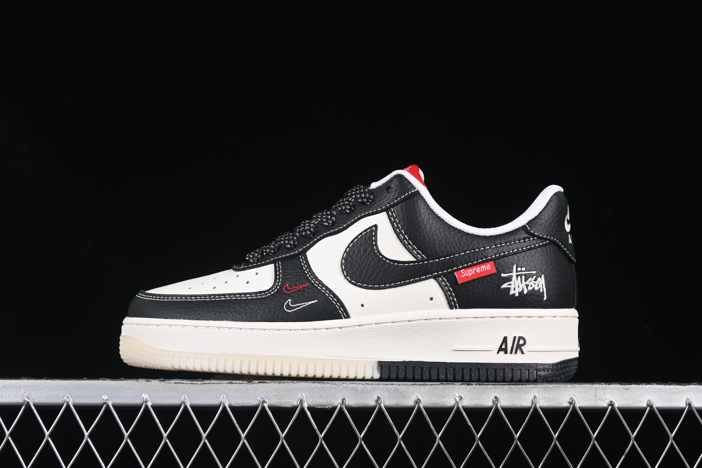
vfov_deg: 18.2
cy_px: 234
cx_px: 351
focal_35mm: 75
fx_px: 1462
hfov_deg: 27.0
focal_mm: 50
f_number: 6.3
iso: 160
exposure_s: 1/60
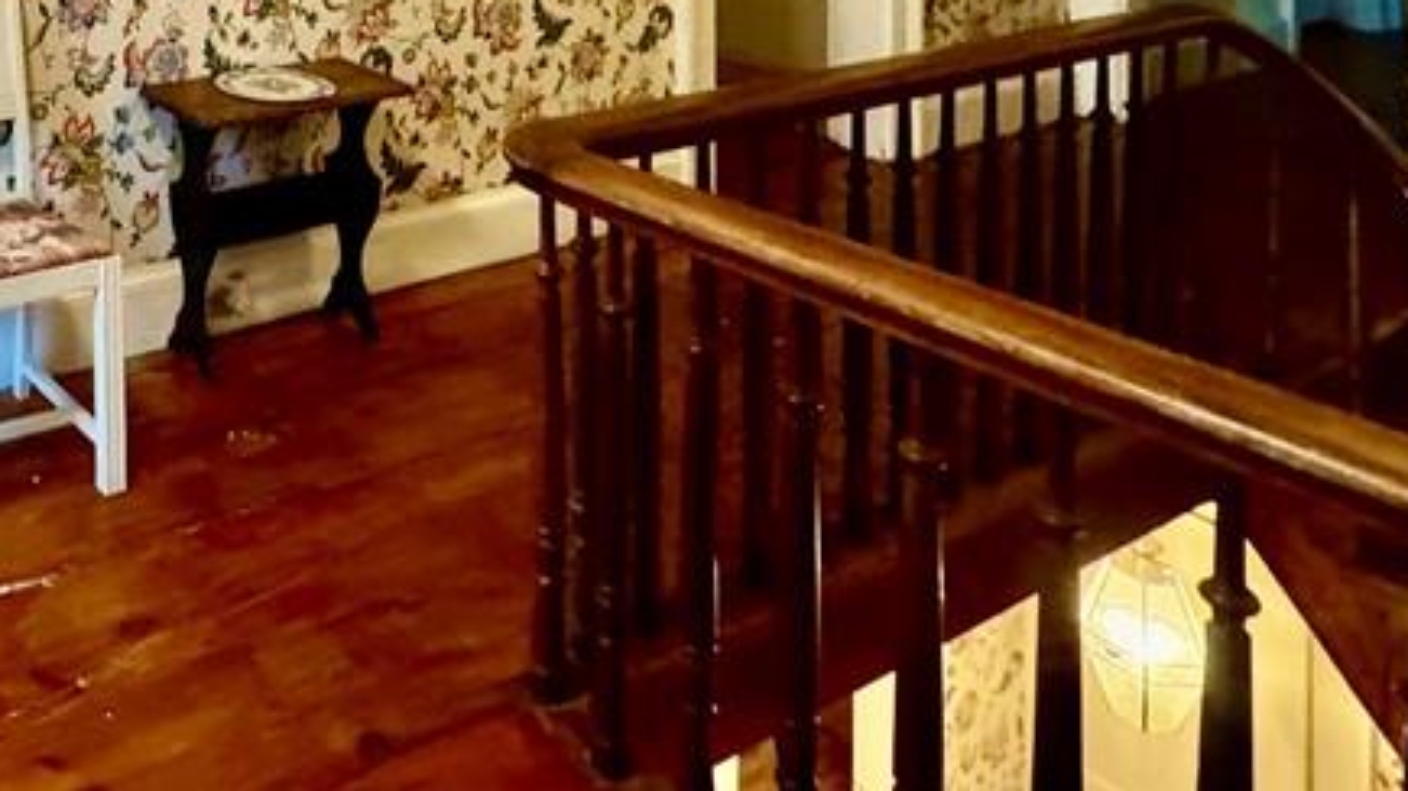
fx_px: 1344
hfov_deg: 48.4
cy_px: -243
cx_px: 94
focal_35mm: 36
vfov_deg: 27.3
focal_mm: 2.22
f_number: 2.2
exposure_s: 1/60
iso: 640
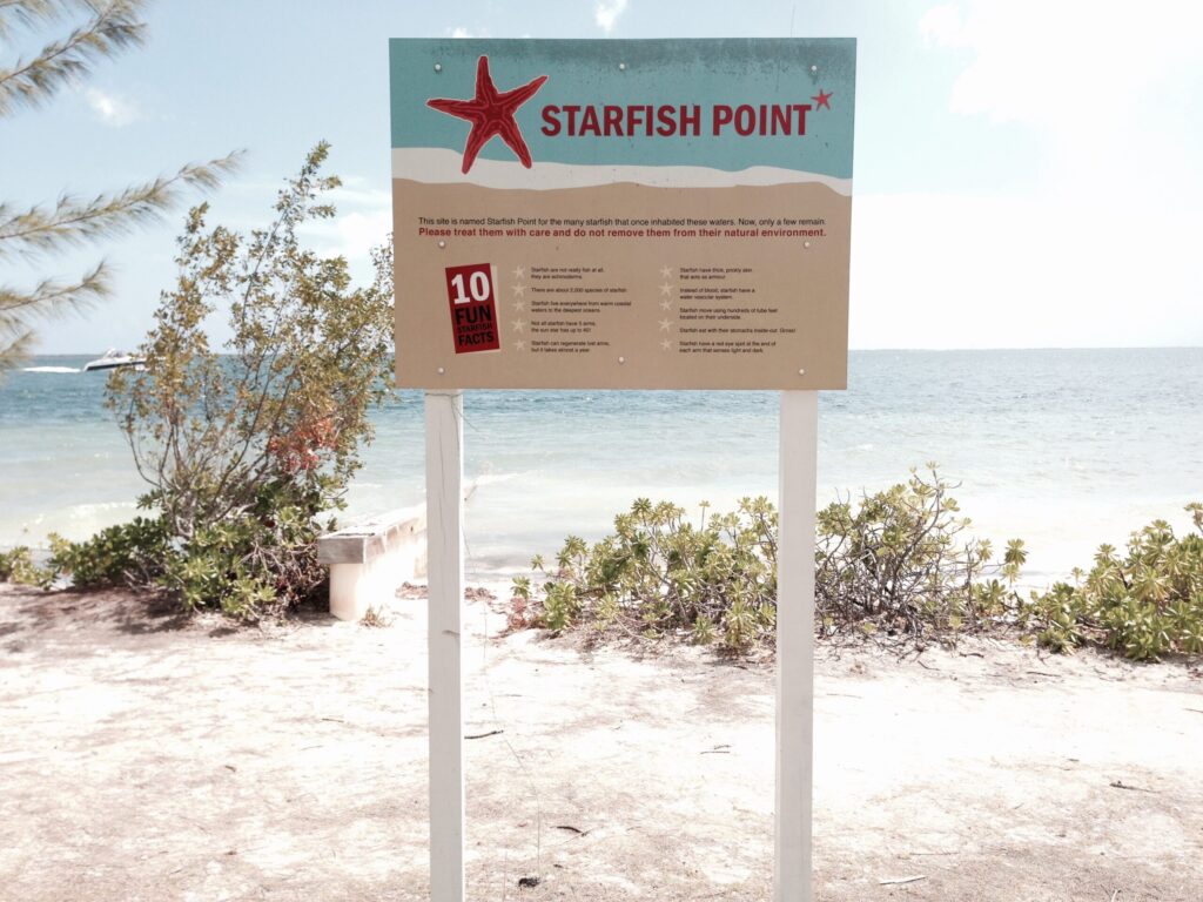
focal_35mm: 33
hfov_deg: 55.4
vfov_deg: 42.9
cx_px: 602
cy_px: 451
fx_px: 1147
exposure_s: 1/1153
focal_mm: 4.12
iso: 50
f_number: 2.4
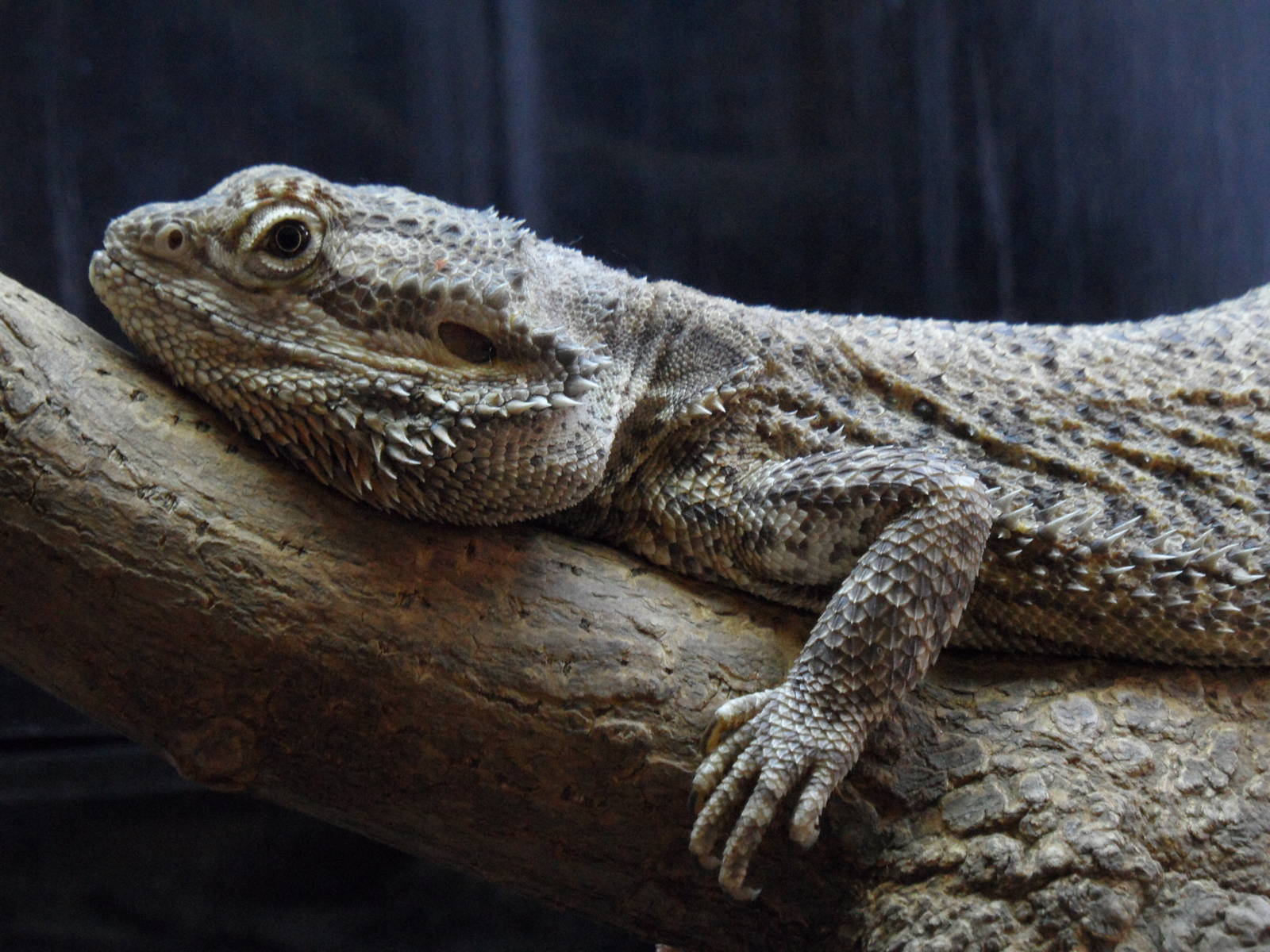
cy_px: 476
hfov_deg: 19.6
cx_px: 635
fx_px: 3669
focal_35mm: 100
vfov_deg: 14.8
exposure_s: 1/15
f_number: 4.4
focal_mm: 16.3
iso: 400
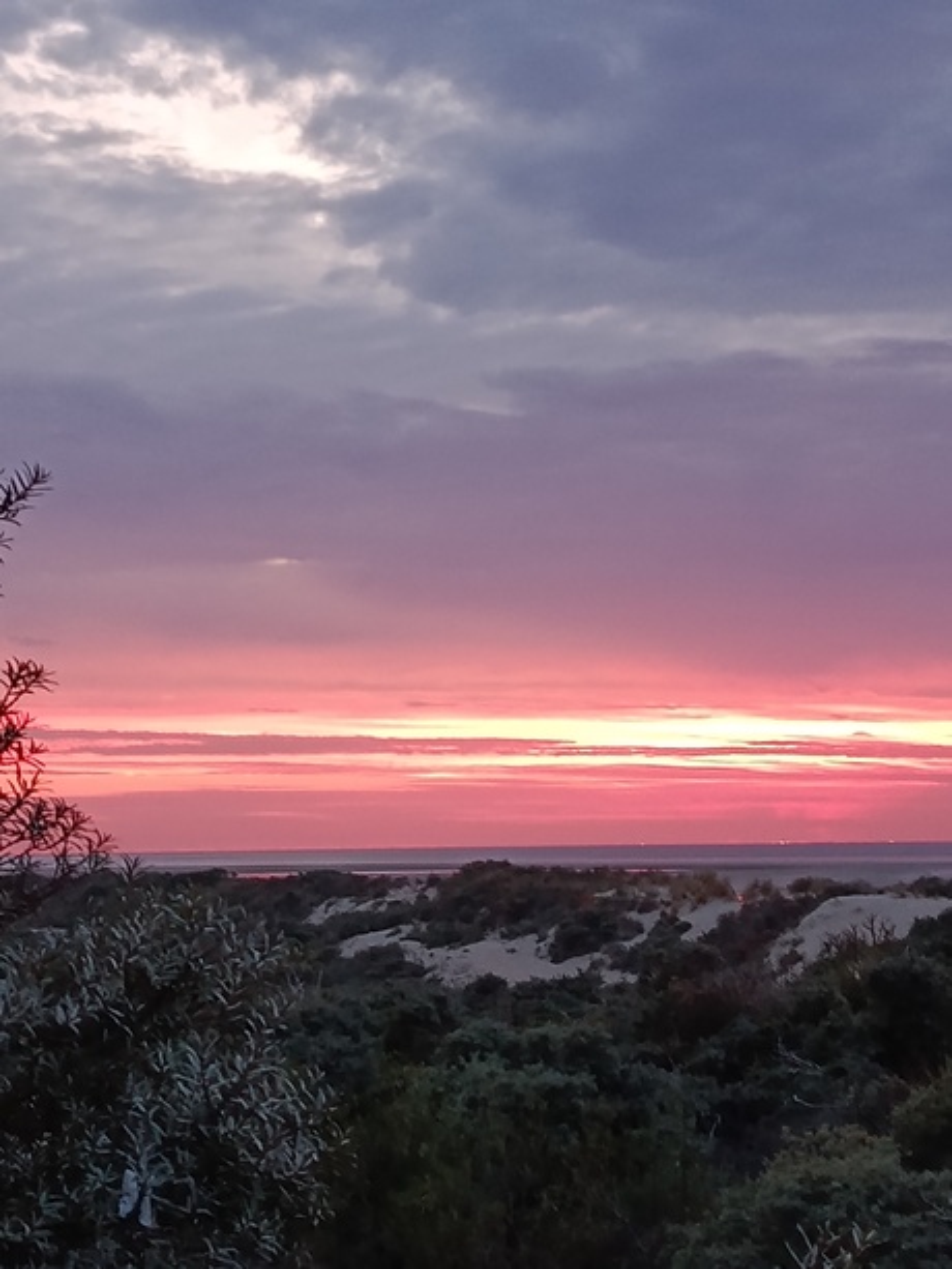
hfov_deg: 20.4
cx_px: 476
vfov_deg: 27.0
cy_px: 634
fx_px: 2639
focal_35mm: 72
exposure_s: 1/50
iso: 1403
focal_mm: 5.24
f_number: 1.7
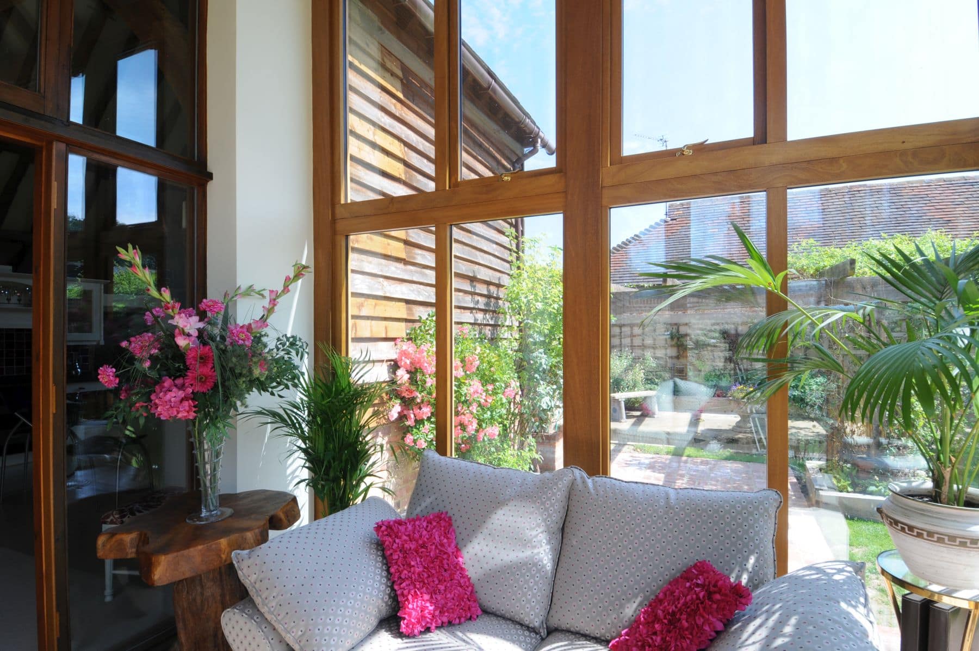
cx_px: 490
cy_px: 326
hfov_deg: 90.1
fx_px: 489
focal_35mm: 18
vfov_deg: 67.3
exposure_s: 1/13
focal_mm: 12
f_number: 11
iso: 200
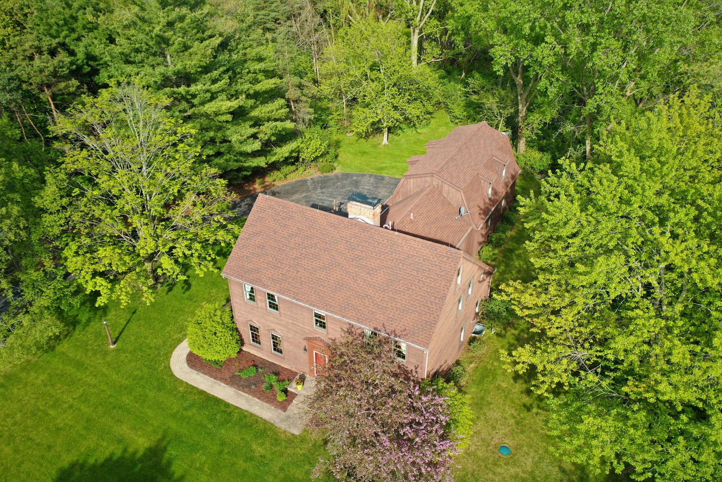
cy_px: 241
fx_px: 562
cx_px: 361
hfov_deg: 65.5
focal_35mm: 28
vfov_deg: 46.4
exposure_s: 1/100
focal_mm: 10.26
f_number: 2.8
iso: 100
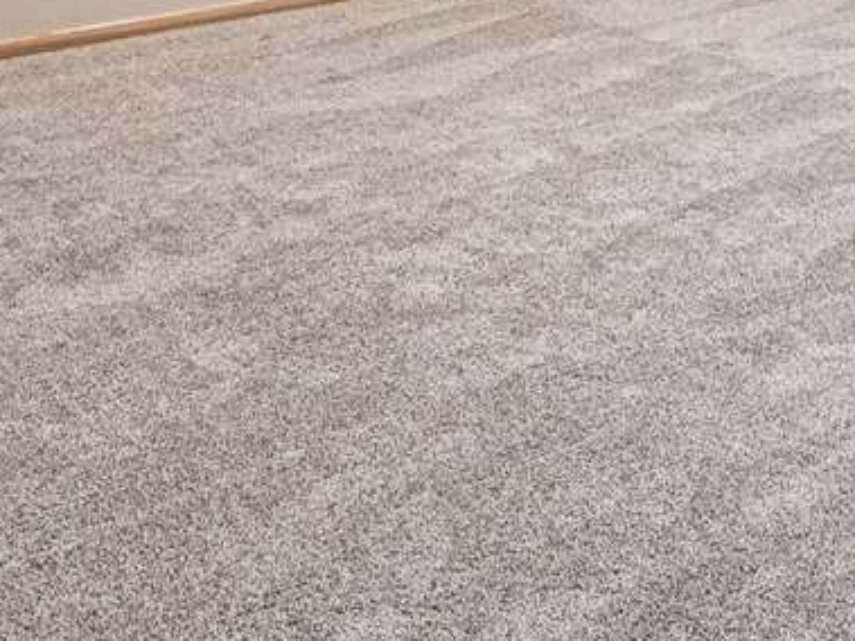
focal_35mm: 52
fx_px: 1284
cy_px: -299
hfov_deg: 36.0
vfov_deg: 23.1
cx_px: 634
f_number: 8
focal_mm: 16
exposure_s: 1/5
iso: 800
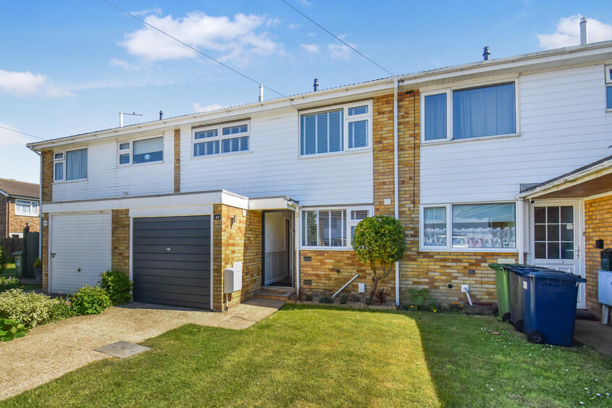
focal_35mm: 18
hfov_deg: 89.2
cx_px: 255
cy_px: 219
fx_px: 306
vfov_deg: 67.3
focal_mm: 10
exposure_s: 1/640
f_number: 8
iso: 400
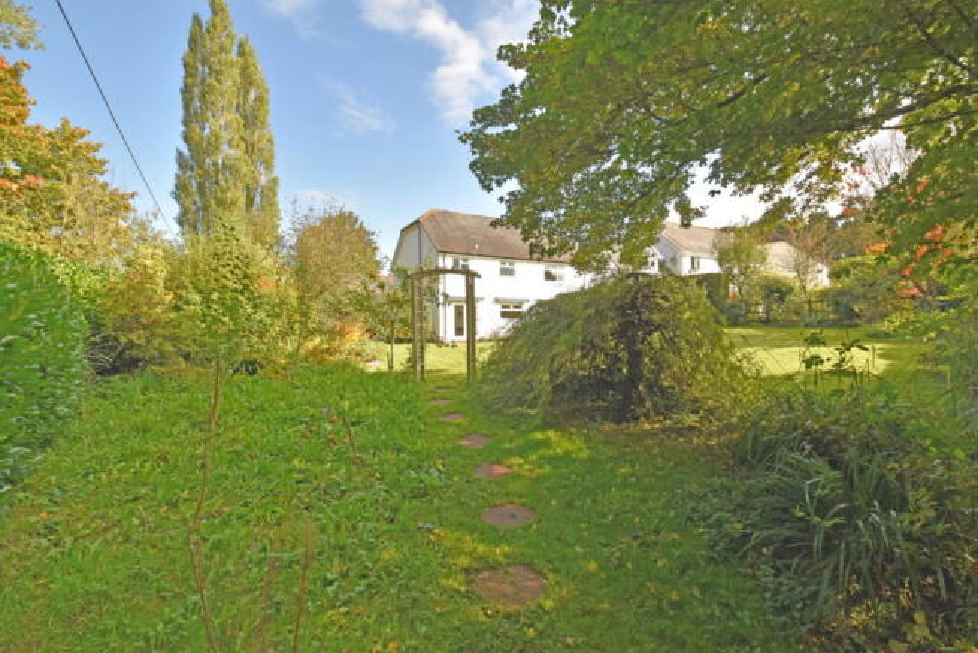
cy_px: 326
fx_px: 408
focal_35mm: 15
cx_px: 489
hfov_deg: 100.4
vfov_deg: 77.4
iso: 200
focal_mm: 10
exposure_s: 1/250
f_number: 7.1
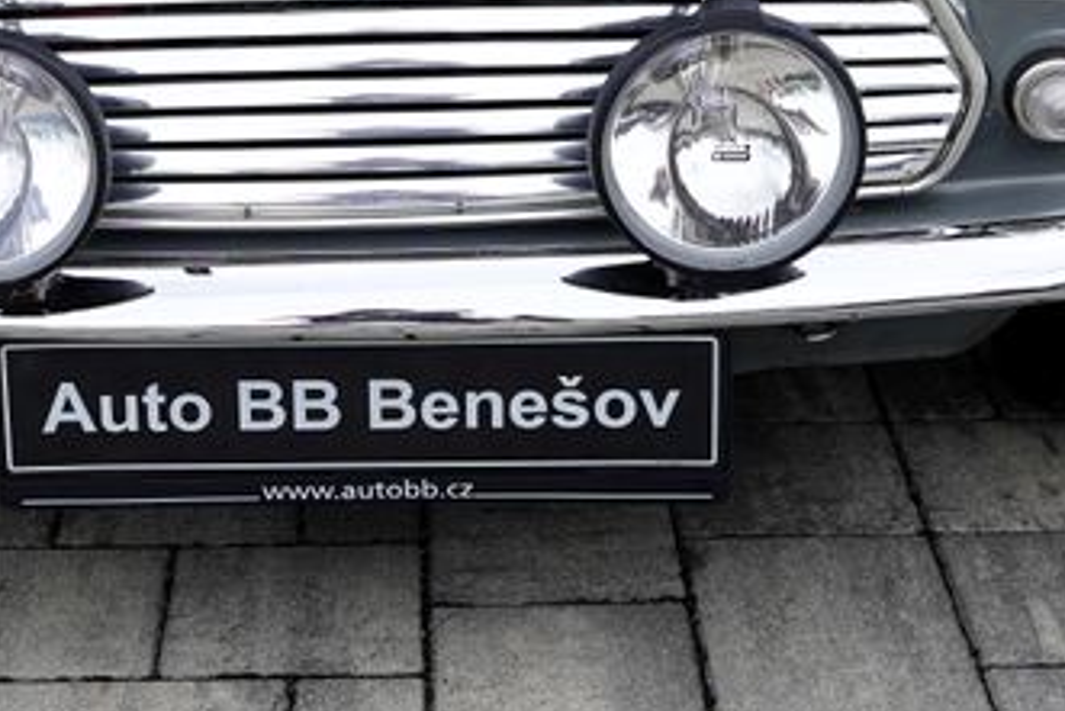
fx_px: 2841
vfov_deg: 13.7
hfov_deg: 21.1
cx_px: 347
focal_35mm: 96
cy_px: -230
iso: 100
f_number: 7.1
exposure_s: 1/100
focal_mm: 31
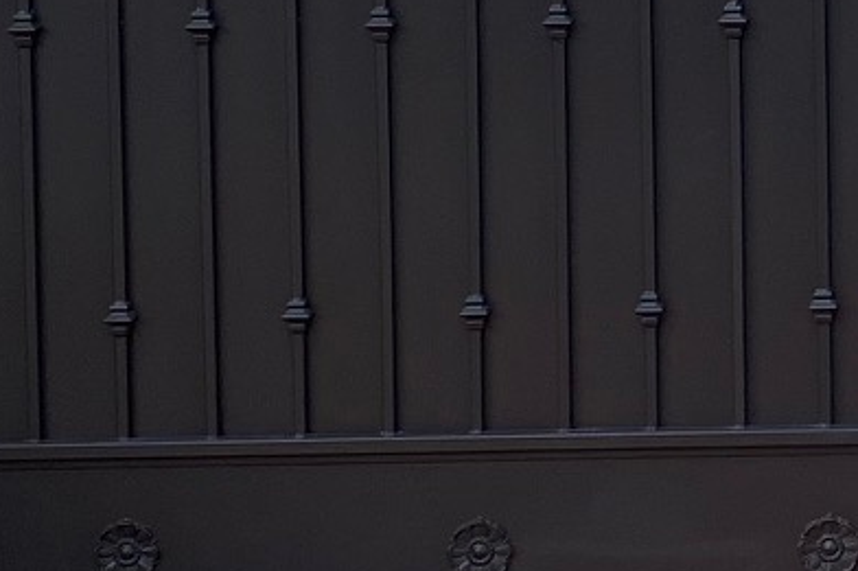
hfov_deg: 14.2
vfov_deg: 9.7
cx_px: 1070
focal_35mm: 139
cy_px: -92
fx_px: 3311
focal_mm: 4.25
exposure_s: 1/1727
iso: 32
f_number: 1.8
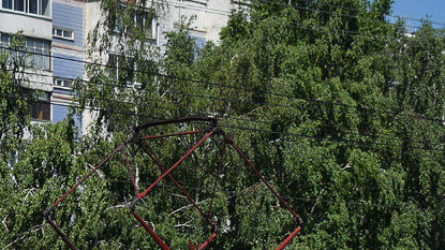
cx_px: -79
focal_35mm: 205
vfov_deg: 5.9
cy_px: 323
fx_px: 2412
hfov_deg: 10.4
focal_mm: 45
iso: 100
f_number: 6.3
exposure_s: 1/1000
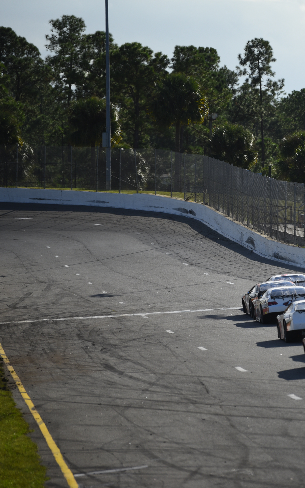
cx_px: 308
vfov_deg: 6.9
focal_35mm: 306
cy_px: 244
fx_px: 4069
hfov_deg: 4.3
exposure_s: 1/3200
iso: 125
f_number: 3.2
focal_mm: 200
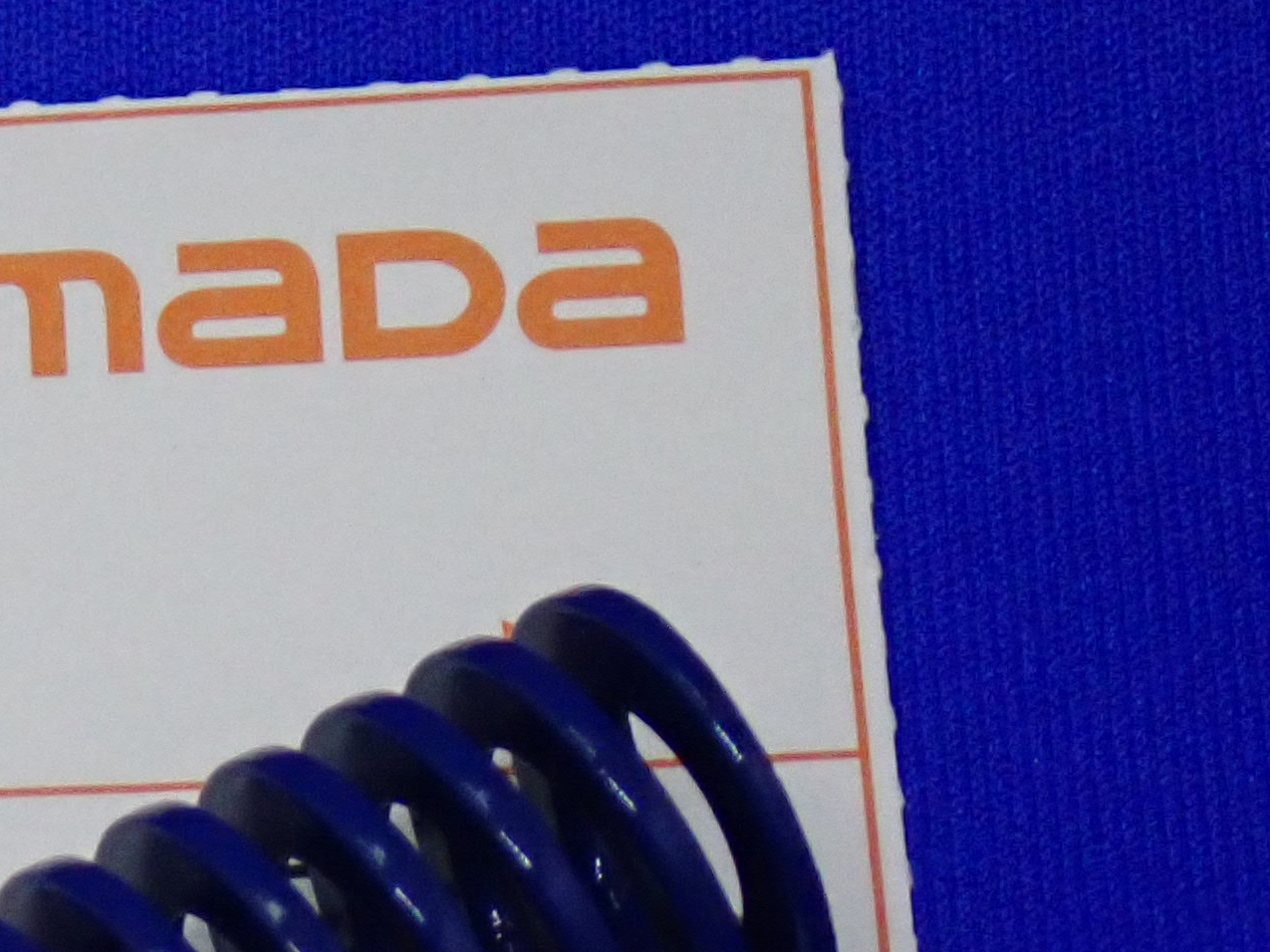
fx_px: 10822
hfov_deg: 6.6
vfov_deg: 5.0
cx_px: -674
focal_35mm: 295
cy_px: 915
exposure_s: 1/100
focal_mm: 16.79
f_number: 4.7
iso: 640
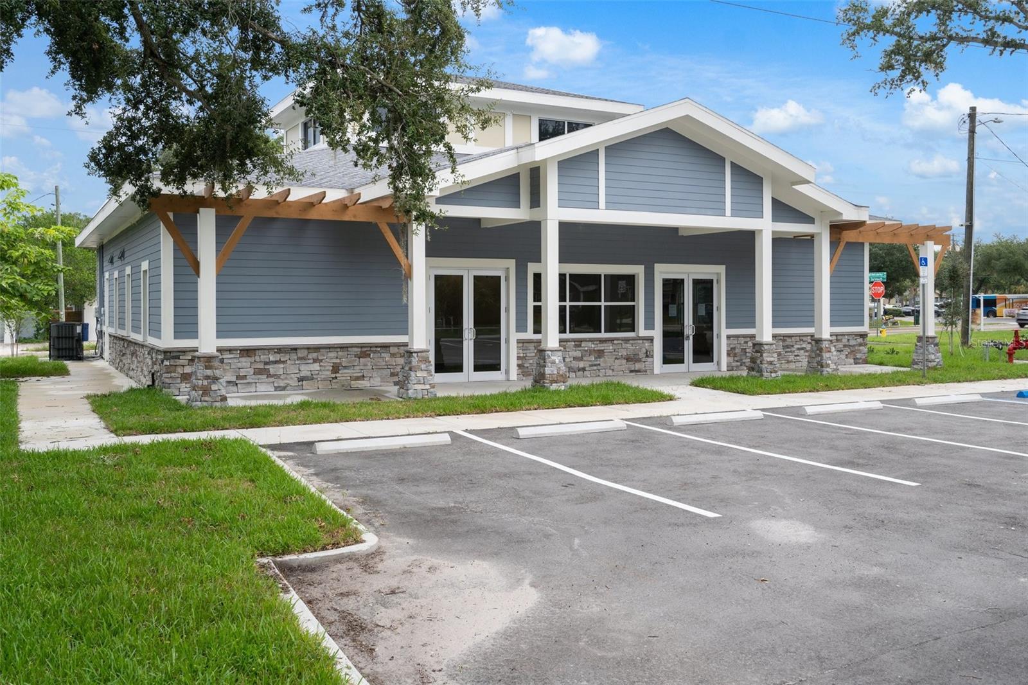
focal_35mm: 31
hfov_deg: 60.3
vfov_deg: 42.3
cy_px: 342
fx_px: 885
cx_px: 514
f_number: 8
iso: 320
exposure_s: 1/60
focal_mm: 31
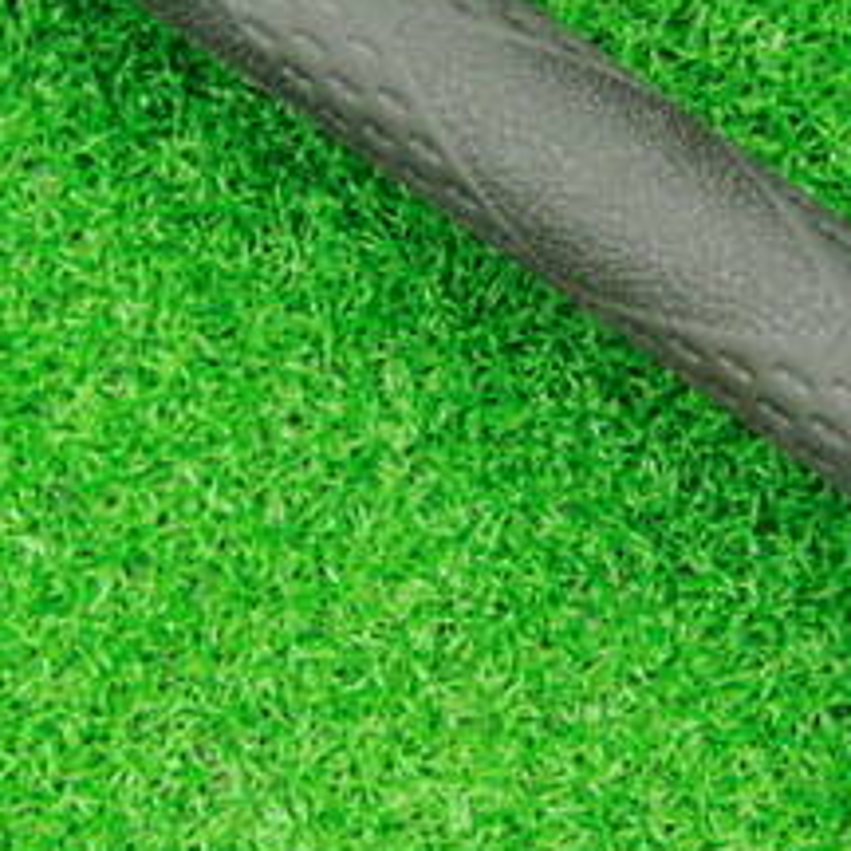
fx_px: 2698
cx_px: 410
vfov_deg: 17.7
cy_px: 114
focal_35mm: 97
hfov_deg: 17.9
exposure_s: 1/20
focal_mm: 6.42
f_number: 3.6
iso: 400
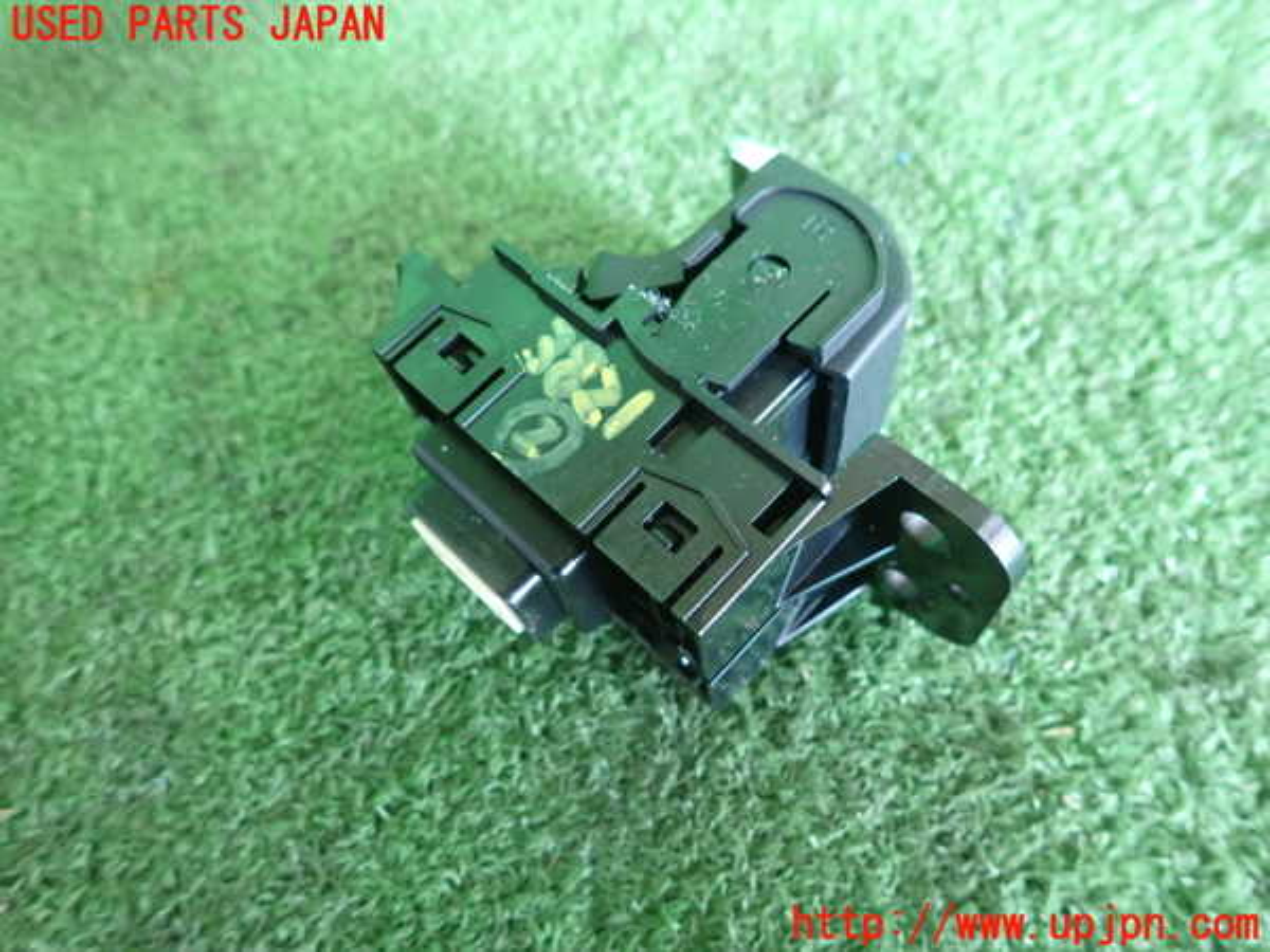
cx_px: 635
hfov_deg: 69.4
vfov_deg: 54.9
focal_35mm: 25
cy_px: 476
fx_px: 917
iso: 500
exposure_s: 1/30
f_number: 2
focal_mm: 4.5
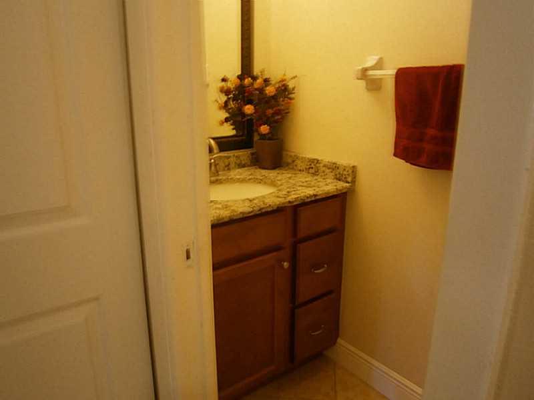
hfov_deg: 67.3
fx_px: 401
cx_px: 267
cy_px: 200
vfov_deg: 53.1
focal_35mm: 26
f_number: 2.8
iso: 125
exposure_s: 1/4
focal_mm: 4.7
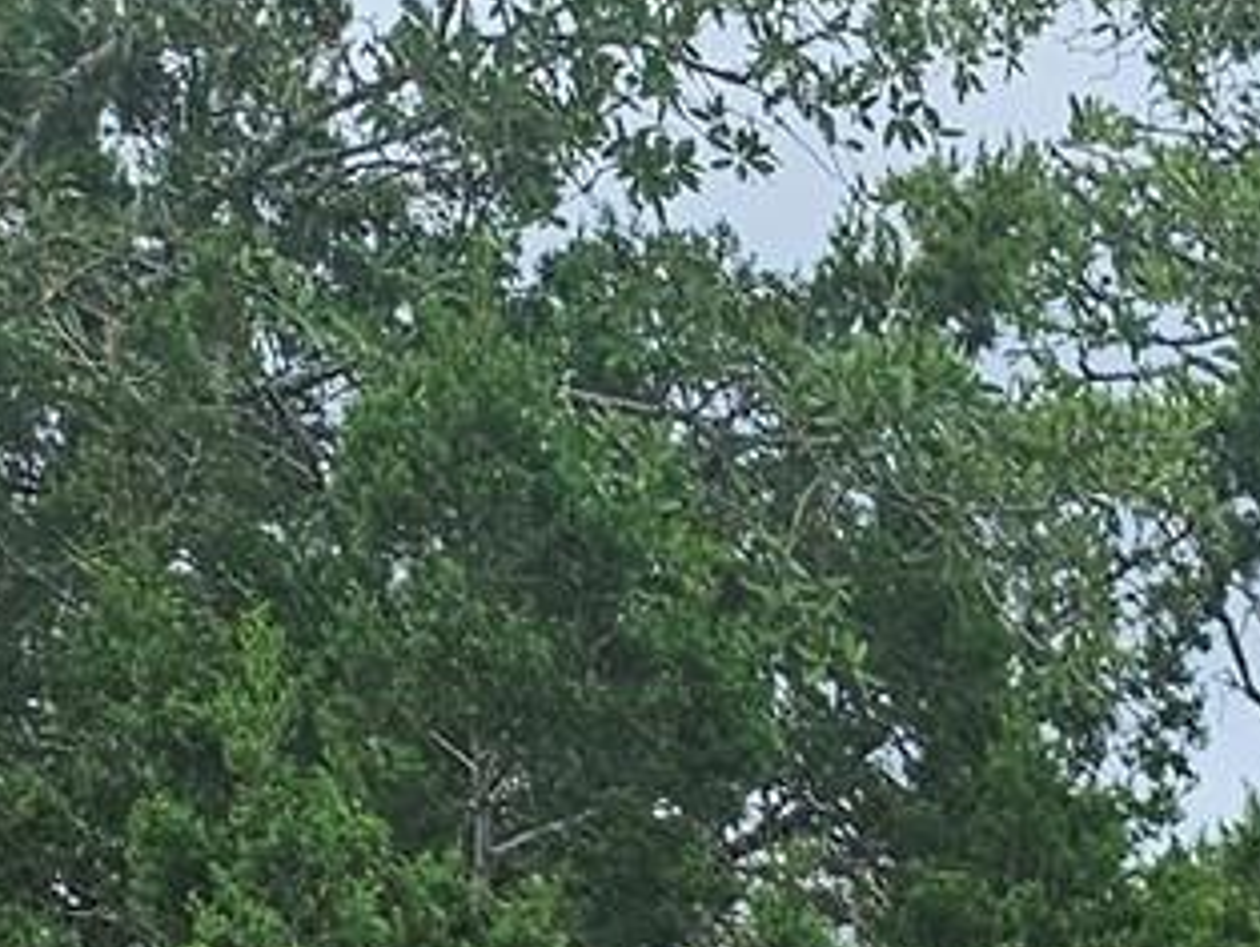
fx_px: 5464
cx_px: 2929
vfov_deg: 8.5
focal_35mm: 150
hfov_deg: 11.2
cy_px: 2741
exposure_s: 1/2000
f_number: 1.8
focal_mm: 5.4
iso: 50
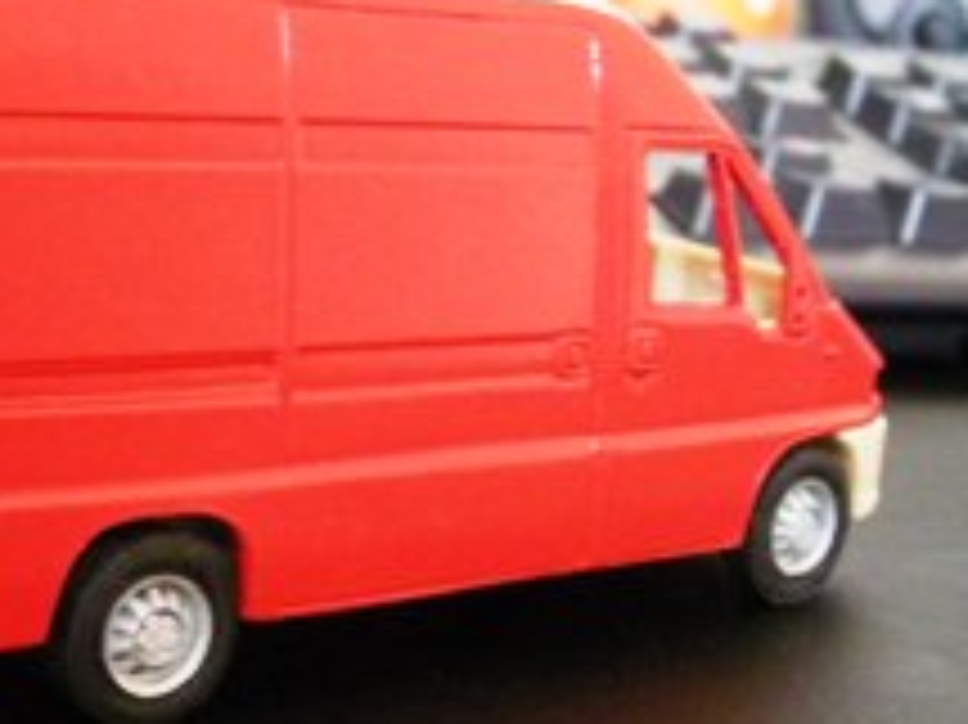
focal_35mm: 73
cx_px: 356
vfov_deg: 20.1
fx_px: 2040
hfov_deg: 26.6
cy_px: 382
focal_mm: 5.7
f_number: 2.8
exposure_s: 1/8
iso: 561
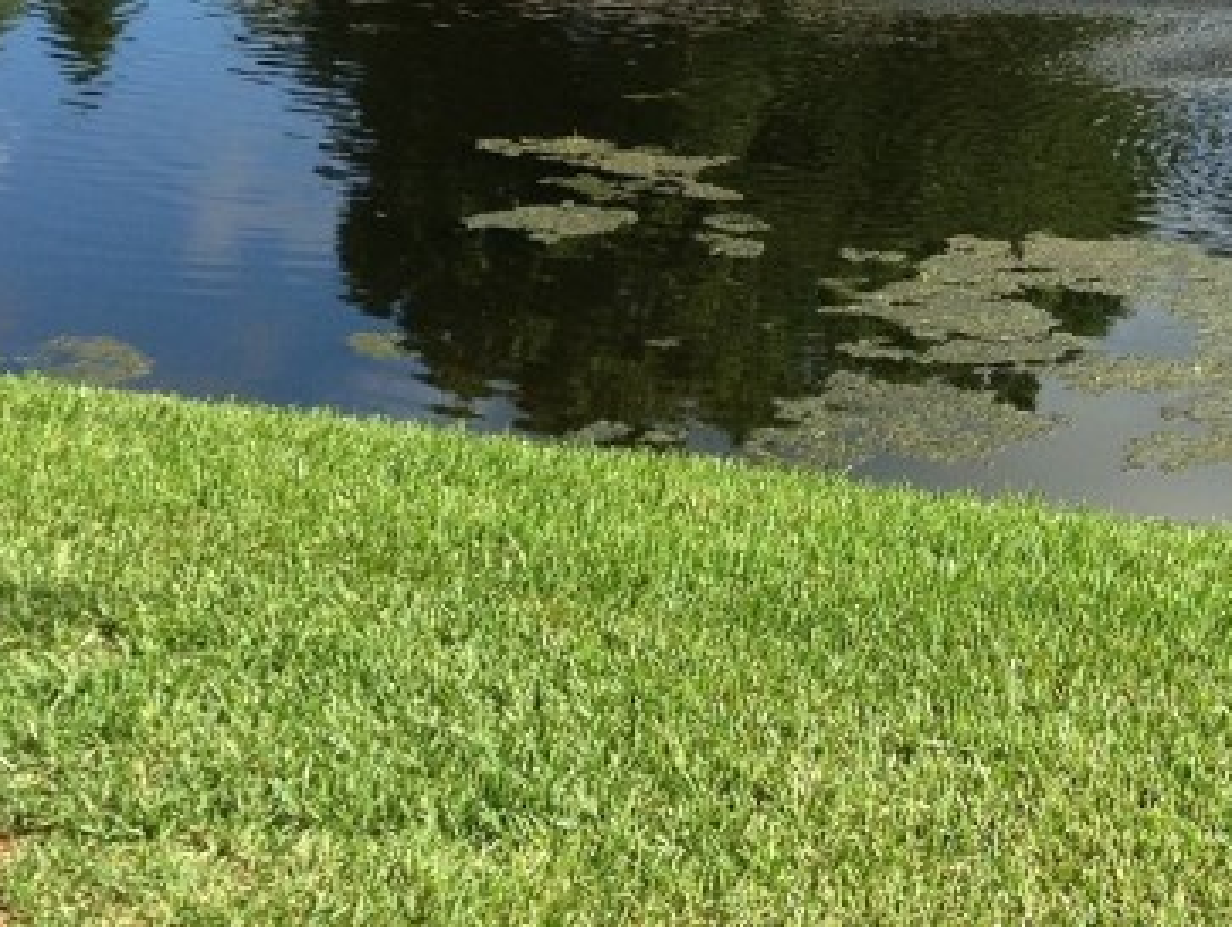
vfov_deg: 15.6
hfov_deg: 20.8
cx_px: 971
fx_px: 3313
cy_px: -3
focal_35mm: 93
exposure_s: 1/577
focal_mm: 4.12
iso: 50
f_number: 2.4
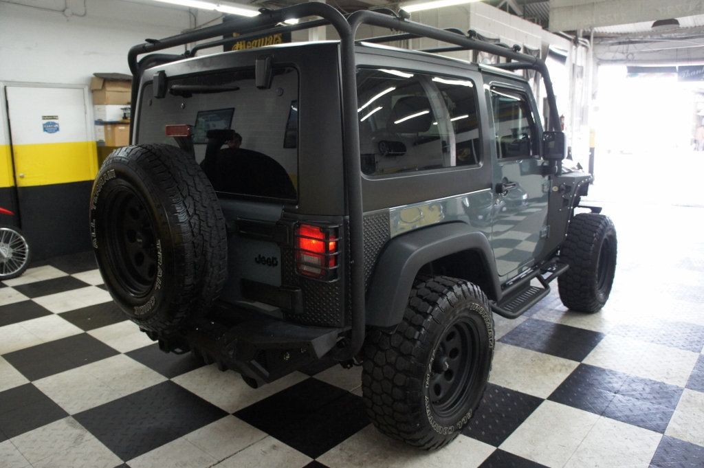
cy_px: 234
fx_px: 528
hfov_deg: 67.4
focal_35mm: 27
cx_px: 352
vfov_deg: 47.9
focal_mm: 18
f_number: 3.5
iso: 1600
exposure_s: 1/200
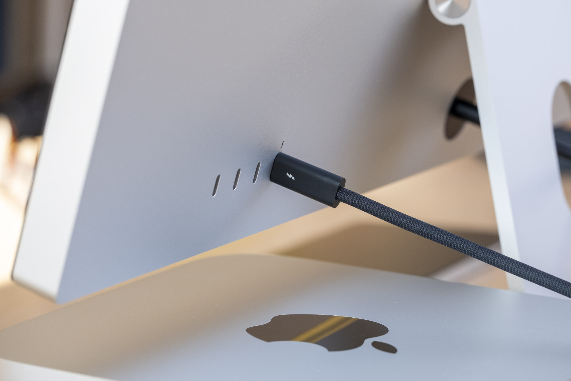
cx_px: 286
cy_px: 190
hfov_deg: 17.1
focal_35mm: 120
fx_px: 1903
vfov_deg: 11.4
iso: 400
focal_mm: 80
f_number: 6.4
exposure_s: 1/50
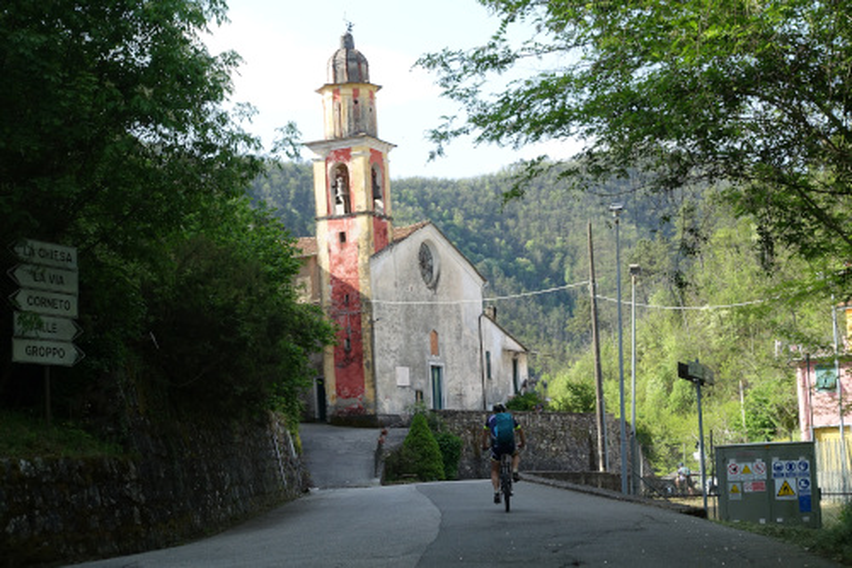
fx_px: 1656
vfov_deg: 19.4
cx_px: 426
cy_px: 284
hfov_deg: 28.9
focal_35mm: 70
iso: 125
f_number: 5.6
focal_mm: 25.7
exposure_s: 1/160
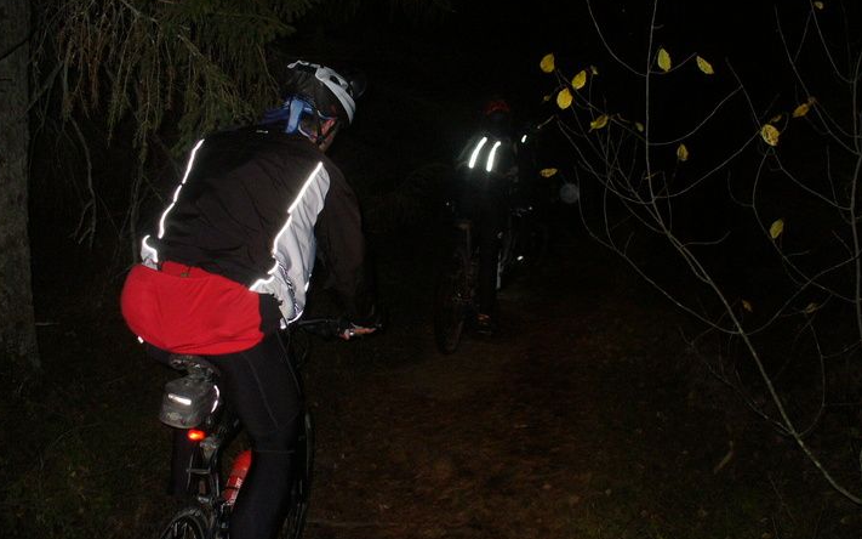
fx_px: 939
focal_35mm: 40
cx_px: 426
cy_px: 295
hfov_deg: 49.3
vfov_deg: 32.0
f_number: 2.8
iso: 200
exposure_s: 1/60
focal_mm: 6.1
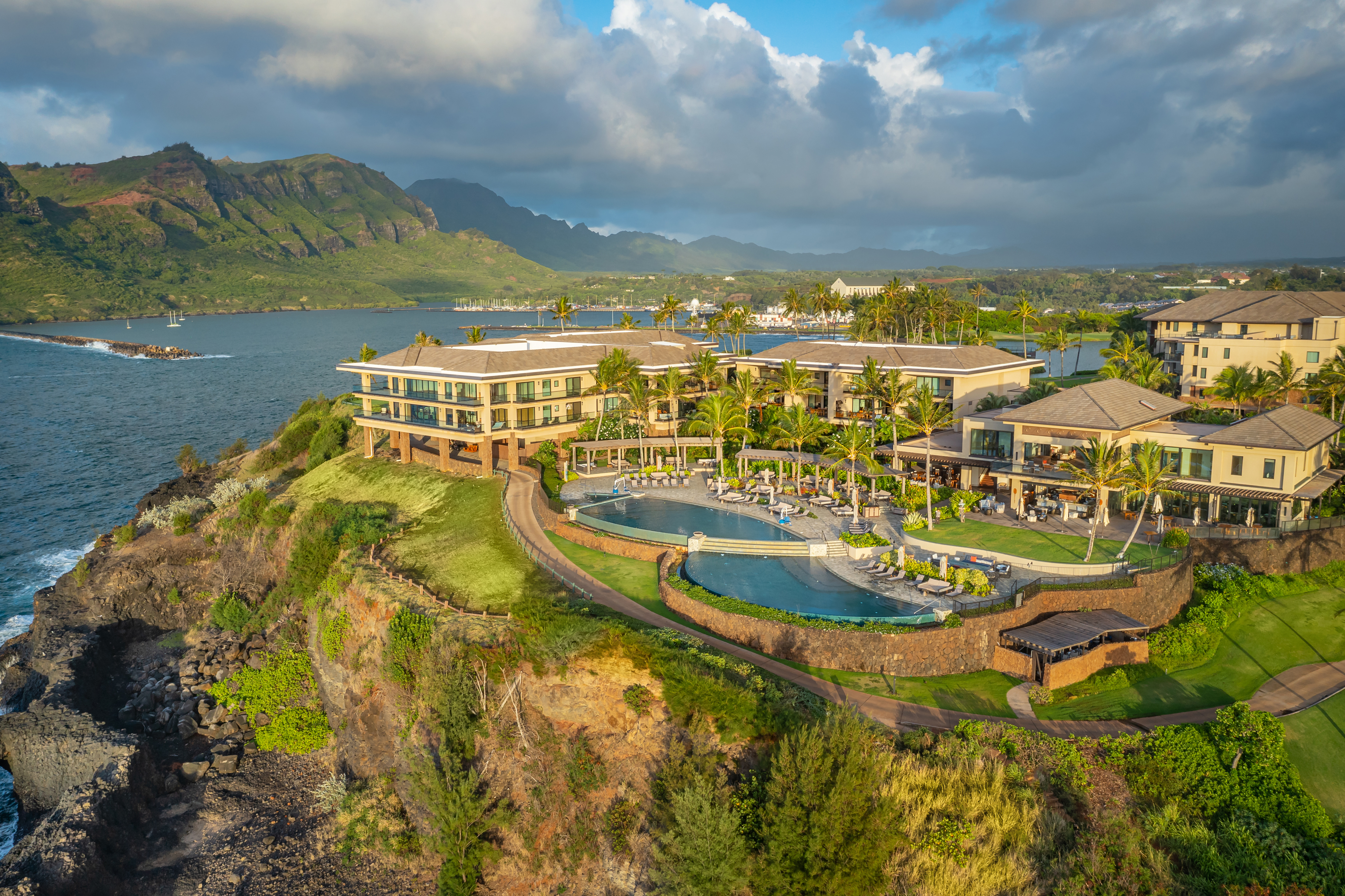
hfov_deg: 65.5
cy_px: 448
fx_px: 1046
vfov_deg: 46.4
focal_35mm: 28
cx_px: 672
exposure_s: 1/120
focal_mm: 10.26
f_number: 5.6
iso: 100
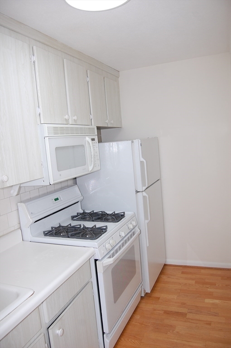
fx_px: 261
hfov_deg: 47.8
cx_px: 116
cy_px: 174
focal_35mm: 27
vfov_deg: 67.4
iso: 400
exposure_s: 1/60
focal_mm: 18
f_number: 4
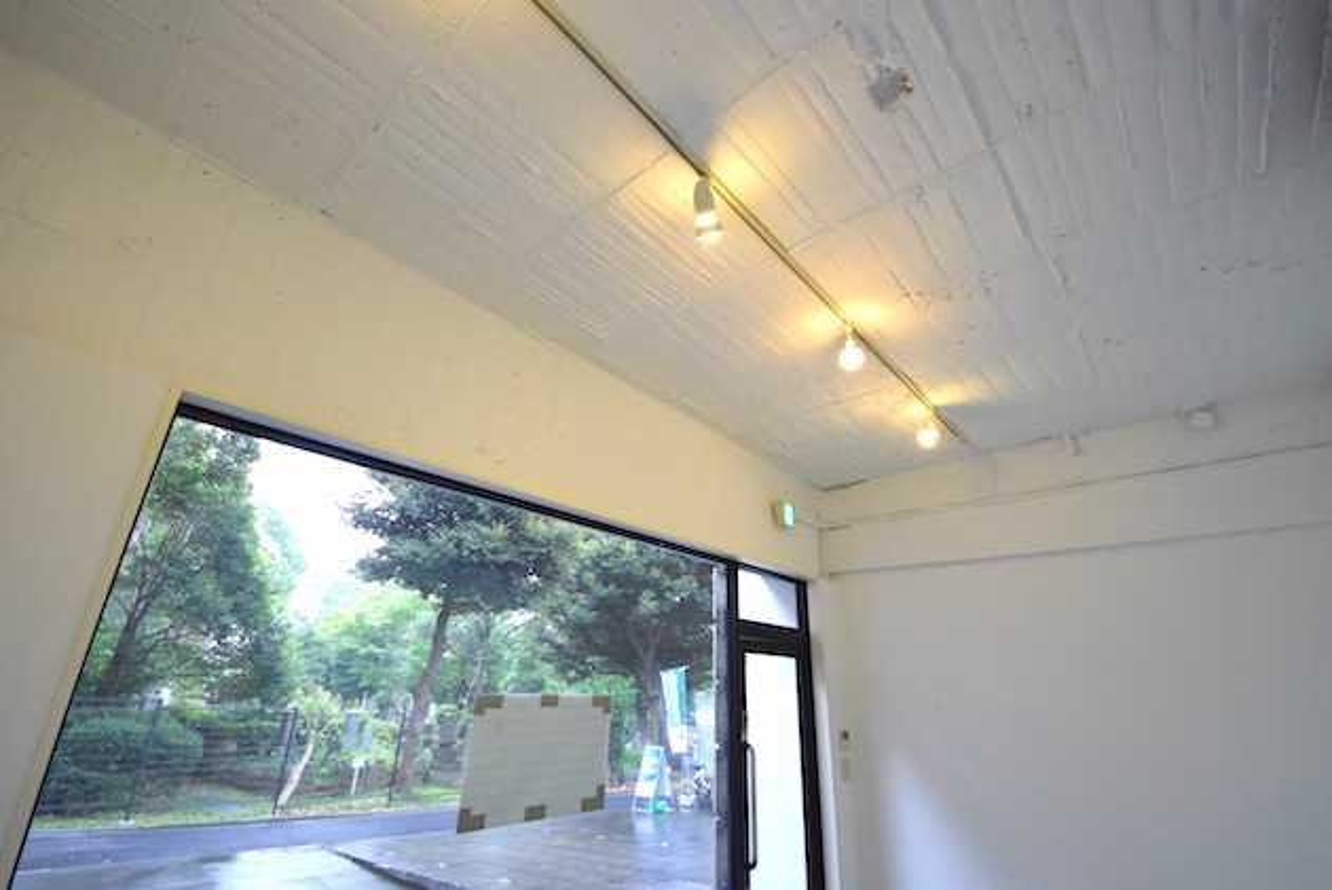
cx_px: 666
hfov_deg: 100.4
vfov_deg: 77.4
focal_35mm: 15
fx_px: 555
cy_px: 445
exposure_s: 1/160
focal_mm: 10
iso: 3200
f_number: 6.3
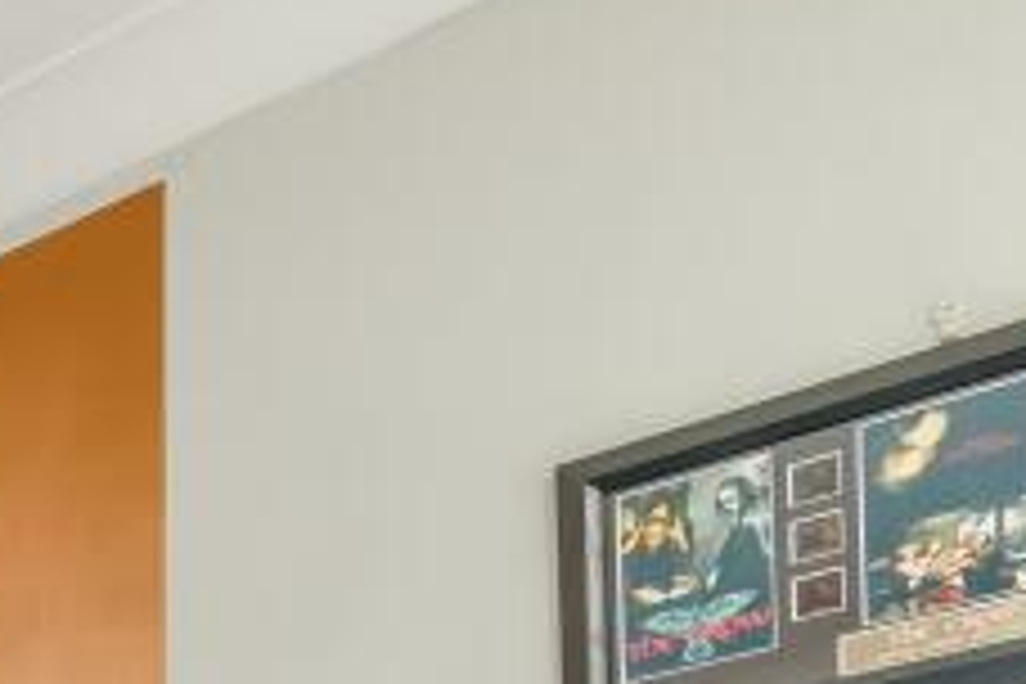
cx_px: -932
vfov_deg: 15.0
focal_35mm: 72
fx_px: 2052
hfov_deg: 19.2
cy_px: 1408
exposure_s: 1/20
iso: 200
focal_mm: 16
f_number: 8
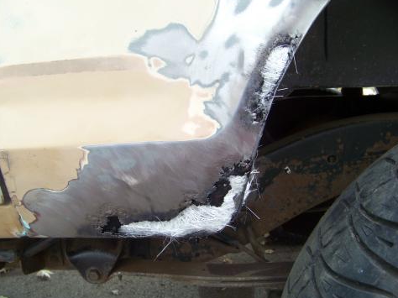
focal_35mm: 38
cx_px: 193
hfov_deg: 49.0
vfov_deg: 37.7
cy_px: 151
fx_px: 437
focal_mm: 5.85
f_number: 2.8
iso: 62
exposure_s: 1/60
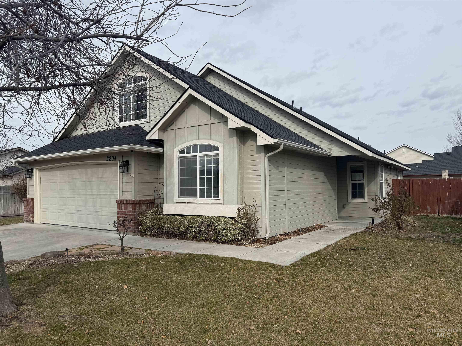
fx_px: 320
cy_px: 173
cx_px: 231
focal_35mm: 24
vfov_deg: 56.8
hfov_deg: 71.6
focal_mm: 6.76
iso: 80
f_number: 1.78
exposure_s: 1/3759
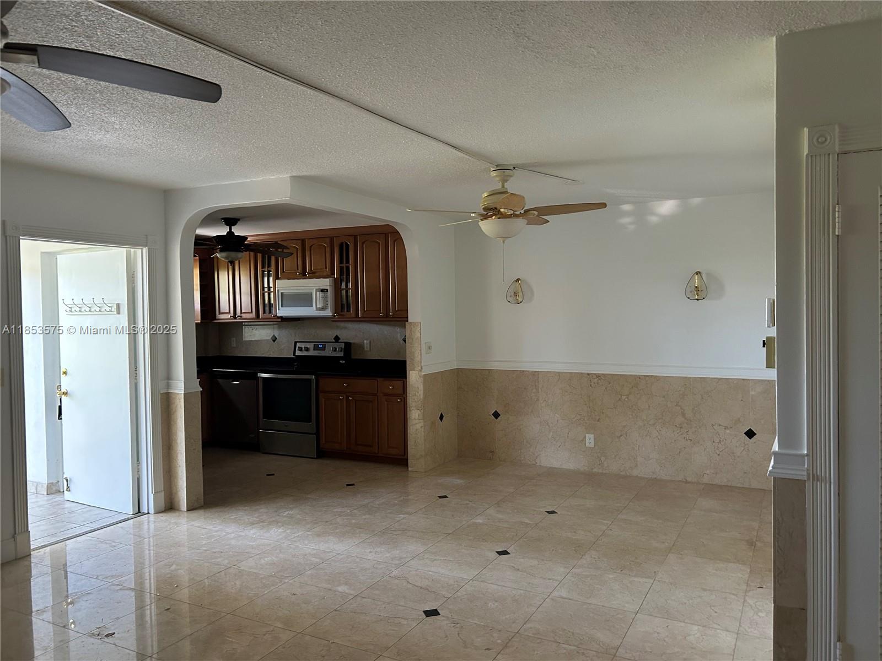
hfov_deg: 67.3
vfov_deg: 53.1
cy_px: 330
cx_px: 441
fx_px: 662
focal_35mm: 26
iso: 250
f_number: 1.5
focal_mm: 5.7
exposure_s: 1/60
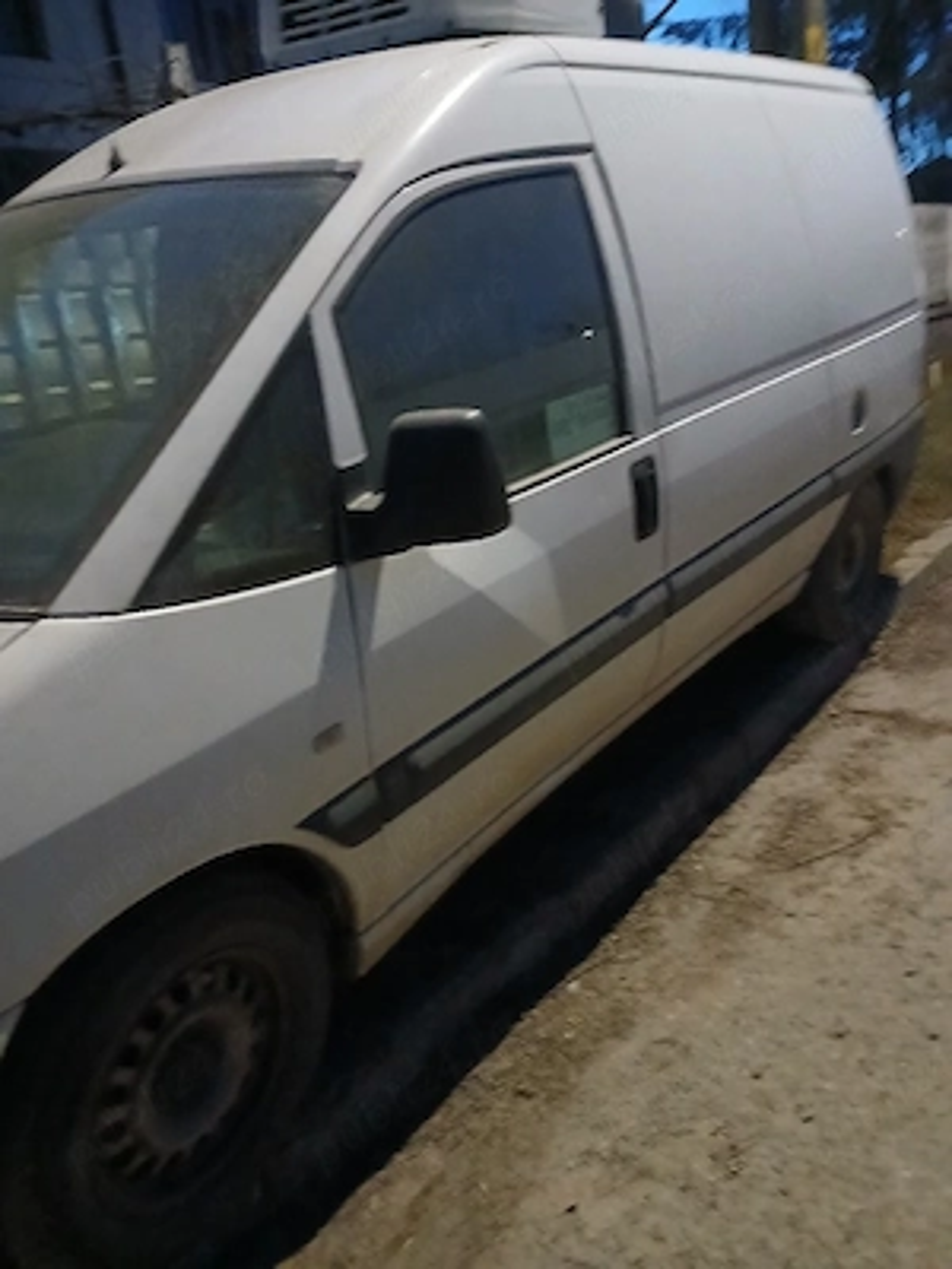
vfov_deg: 67.3
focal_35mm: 26
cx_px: 476
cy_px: 634
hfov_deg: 53.1
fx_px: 953
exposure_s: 1/16.7
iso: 1600
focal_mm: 3.98
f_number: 1.8
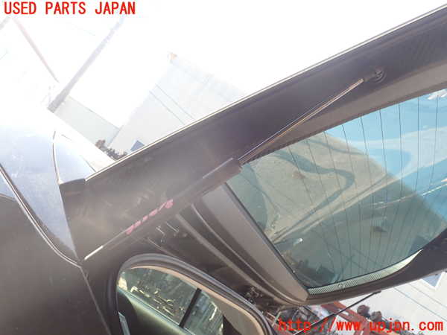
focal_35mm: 30
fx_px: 387
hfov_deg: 60.0
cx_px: 224
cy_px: 168
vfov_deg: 46.8
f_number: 3.2
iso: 100
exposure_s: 1/125
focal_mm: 5.4
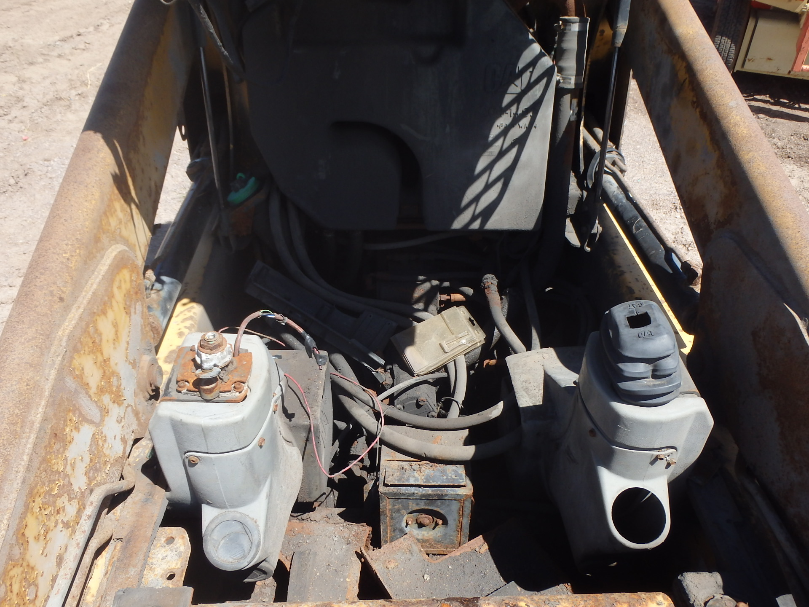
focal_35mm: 28
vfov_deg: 49.7
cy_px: 304
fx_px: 654
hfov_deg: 63.4
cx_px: 404
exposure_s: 1/500
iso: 125
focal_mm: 5
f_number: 3.9
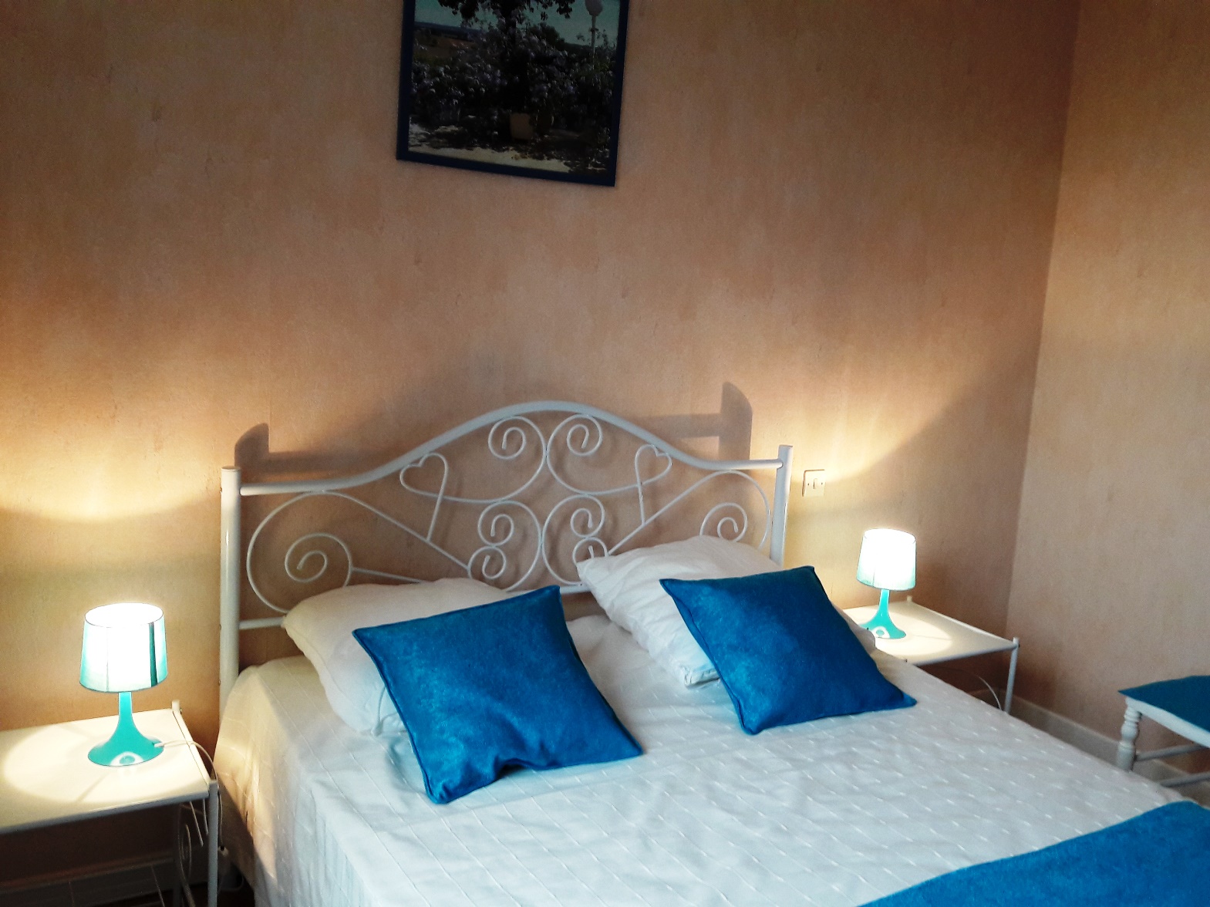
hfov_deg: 63.5
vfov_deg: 49.7
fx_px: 979
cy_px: 454
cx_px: 605
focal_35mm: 28
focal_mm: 3.7
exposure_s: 1/33
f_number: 1.9
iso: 100
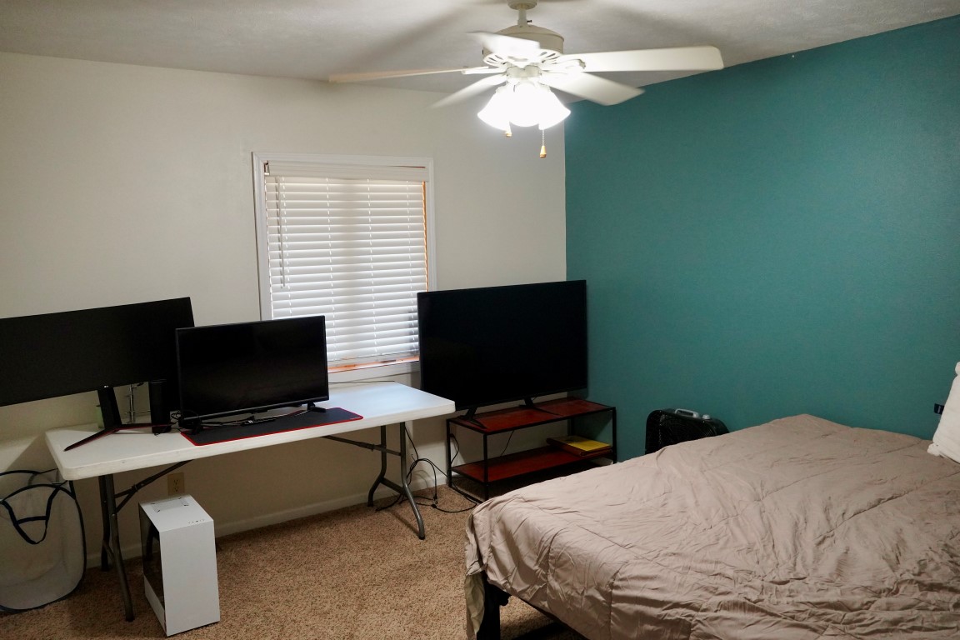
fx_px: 747
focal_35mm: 28
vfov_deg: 46.4
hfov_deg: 65.5
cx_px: 480
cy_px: 320
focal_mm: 19
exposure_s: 1/160
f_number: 3.5
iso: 2500
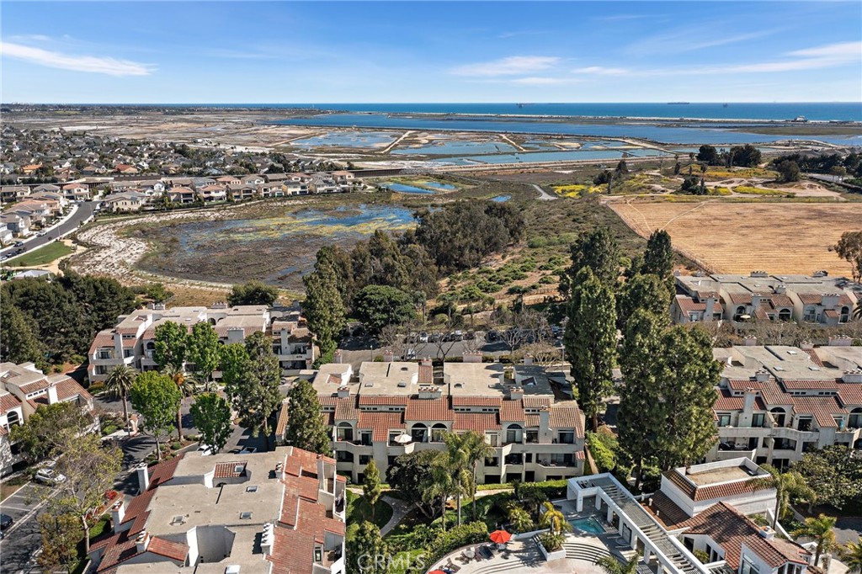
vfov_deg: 46.4
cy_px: 287
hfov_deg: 65.5
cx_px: 431
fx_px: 670
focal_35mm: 28
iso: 100
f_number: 2.8
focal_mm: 10.26
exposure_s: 1/2500
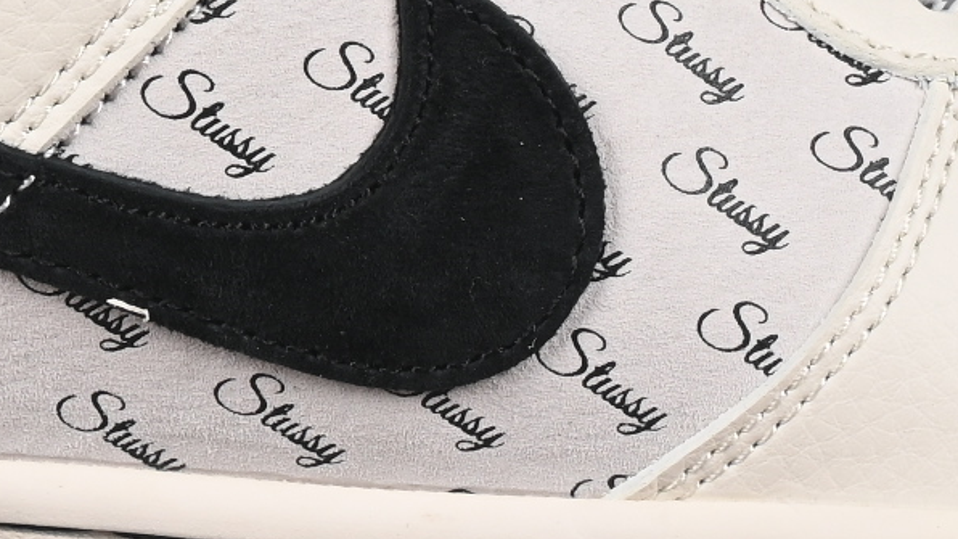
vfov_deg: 3.3
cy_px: -163
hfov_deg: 5.9
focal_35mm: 367
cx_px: 445
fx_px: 9321
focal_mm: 50
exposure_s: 1/80
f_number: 8
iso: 160
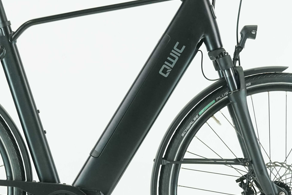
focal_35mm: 136
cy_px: 111
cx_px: 92
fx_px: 1103
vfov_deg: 10.1
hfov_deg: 15.0
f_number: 7.1
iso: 3200
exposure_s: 1/200
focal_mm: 62
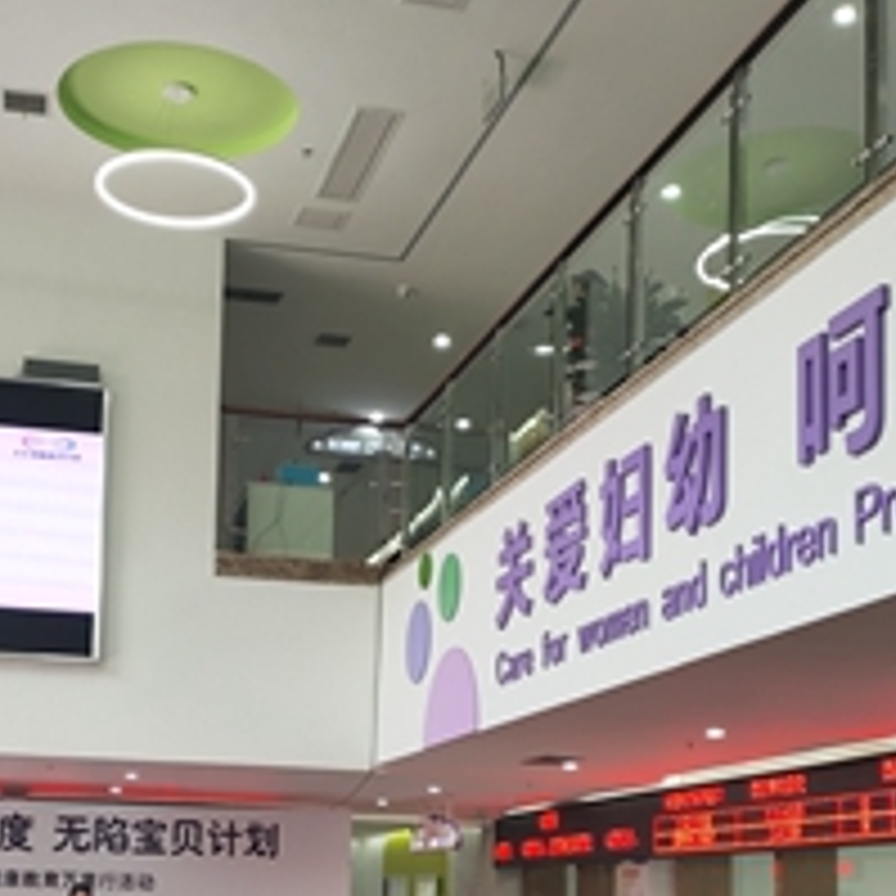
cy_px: 727
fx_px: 1494
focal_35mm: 51
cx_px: 320
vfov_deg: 32.4
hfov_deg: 33.2
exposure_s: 1/100
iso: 275
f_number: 1.79
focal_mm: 4.76
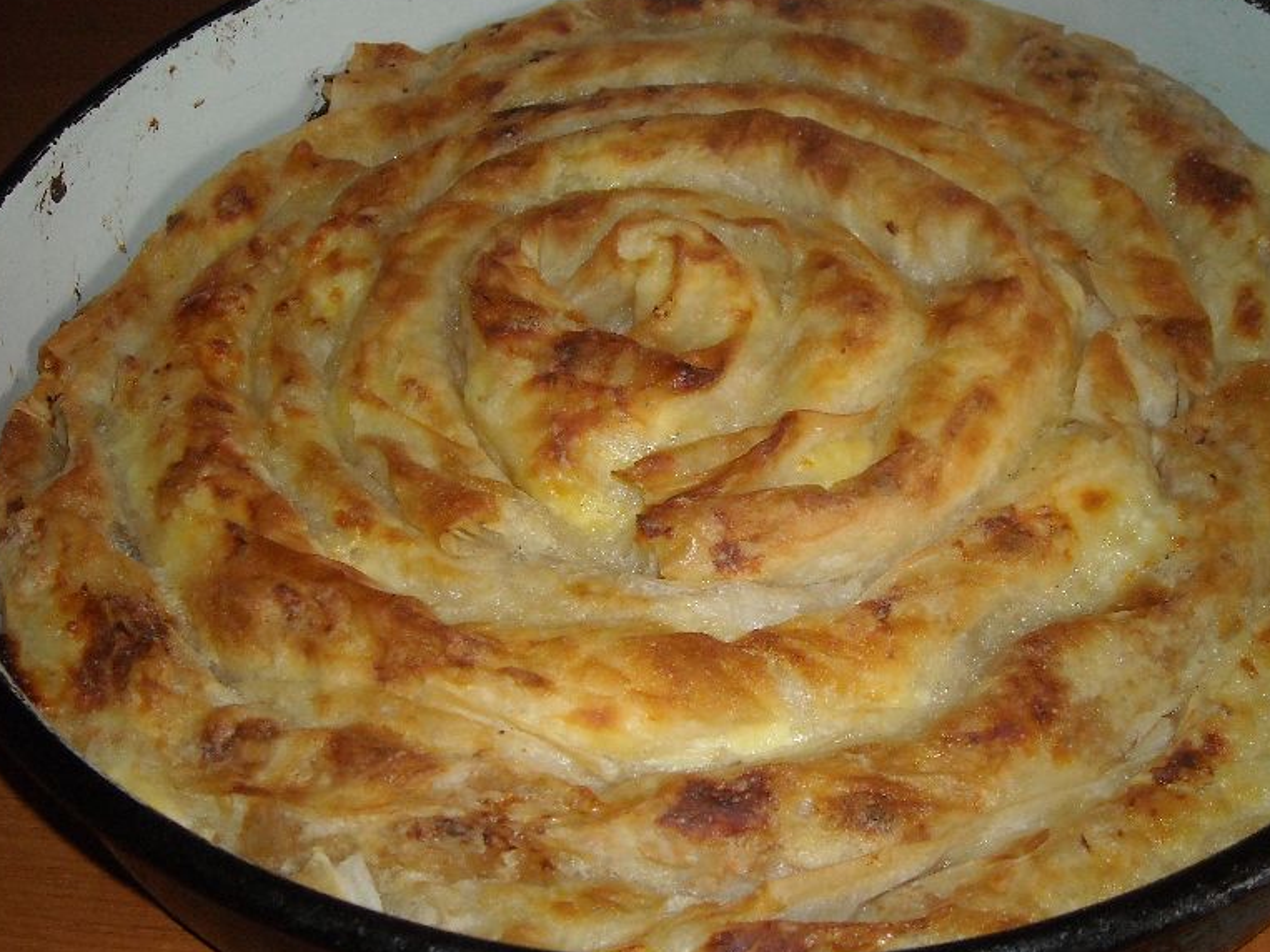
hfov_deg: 40.3
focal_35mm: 47
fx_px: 1724
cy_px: 481
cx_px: 752
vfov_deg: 30.9
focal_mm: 5.7
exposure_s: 1/60
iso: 200
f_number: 2.8
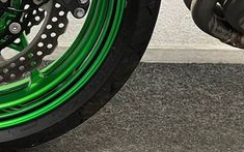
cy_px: -40
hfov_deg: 26.0
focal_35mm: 75
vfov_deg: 16.5
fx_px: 499
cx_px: -1
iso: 250
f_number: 1.6
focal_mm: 5.1
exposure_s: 1/50
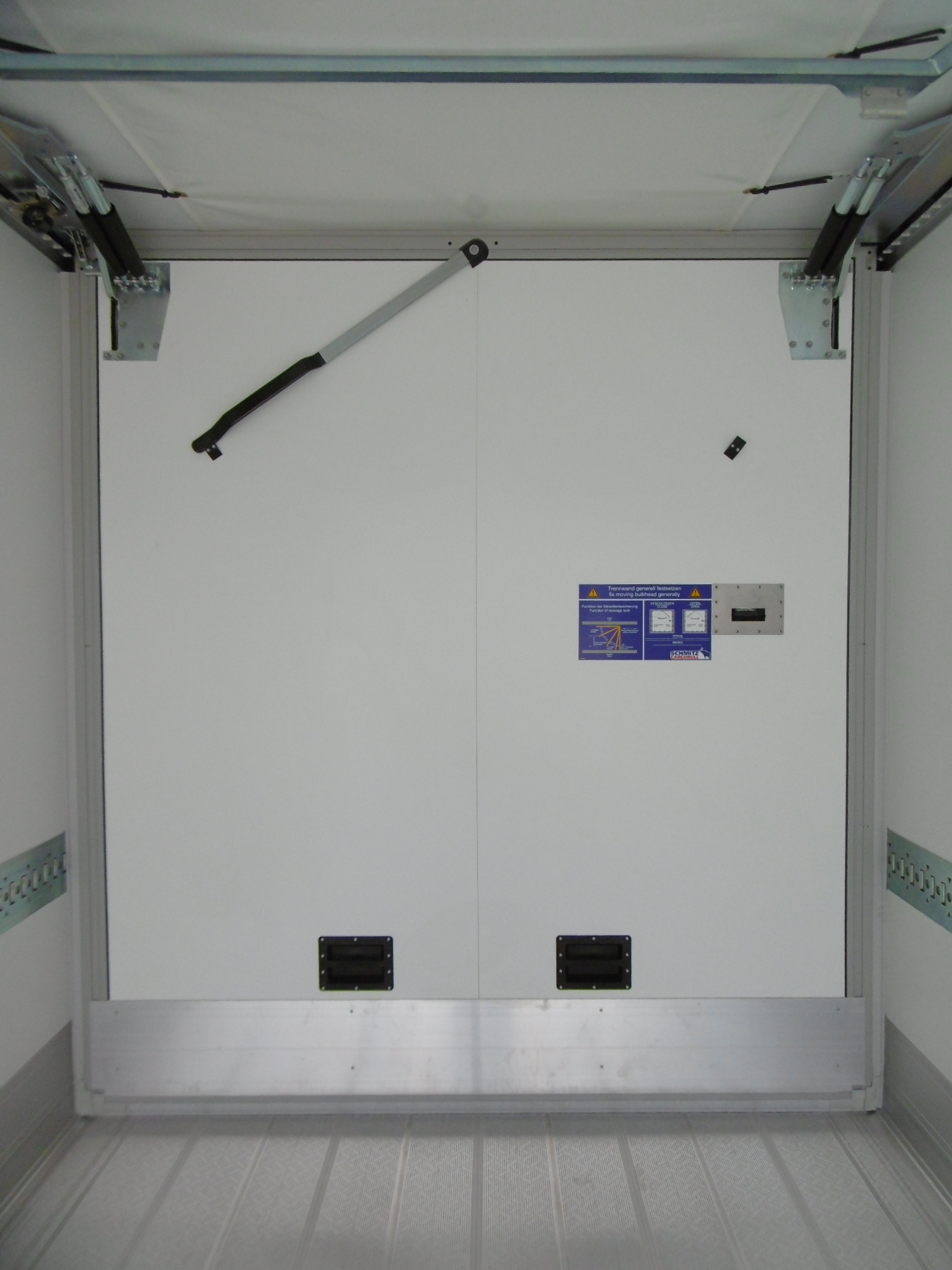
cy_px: 635
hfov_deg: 56.8
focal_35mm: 24
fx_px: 880
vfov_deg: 71.6
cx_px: 476
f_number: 3.1
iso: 100
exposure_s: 1/500
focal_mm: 4.3
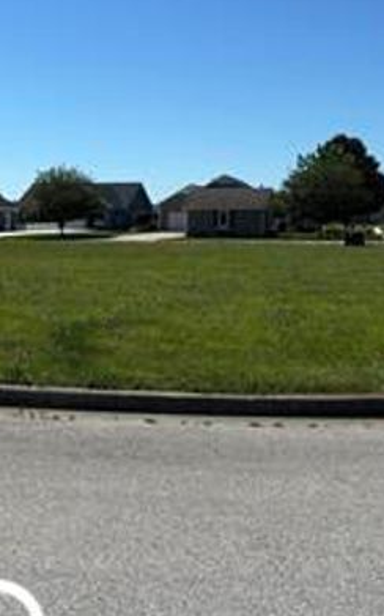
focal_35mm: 47
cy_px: 288
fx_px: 788
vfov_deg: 42.6
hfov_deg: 27.0
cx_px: 91
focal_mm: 5.96
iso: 50
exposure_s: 1/5348
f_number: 1.6
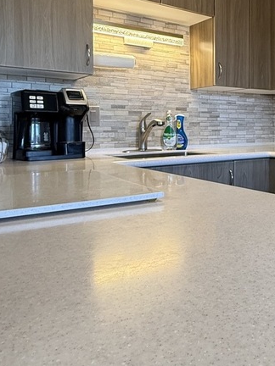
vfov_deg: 52.1
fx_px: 371
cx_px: 258
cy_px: 136
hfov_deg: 37.5
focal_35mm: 35
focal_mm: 2.22
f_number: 2.2
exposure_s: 1/120
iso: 250
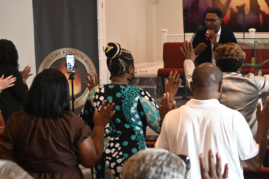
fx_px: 986
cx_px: 183
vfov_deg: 10.4
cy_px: 134
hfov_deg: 15.5
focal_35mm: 132
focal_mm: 50
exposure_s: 1/125
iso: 2500
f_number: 4.5
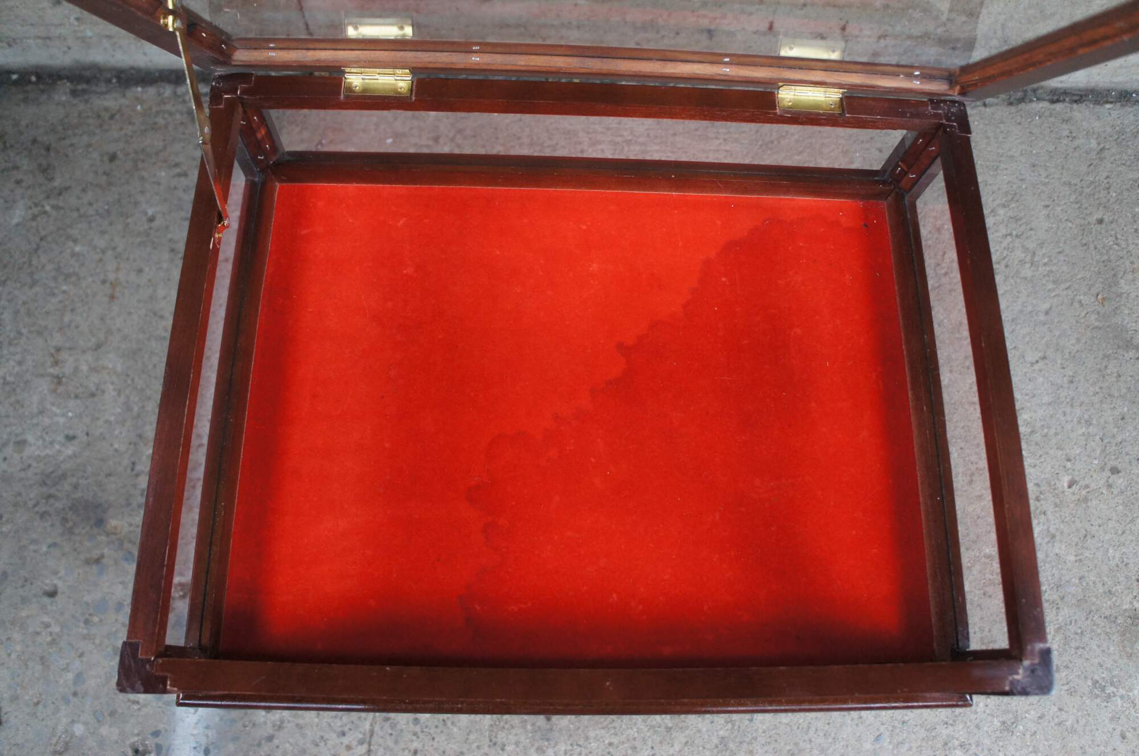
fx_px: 853
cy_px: 378
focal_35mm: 27
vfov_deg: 47.8
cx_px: 570
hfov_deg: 67.5
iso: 1600
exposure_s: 1/100
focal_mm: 18
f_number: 3.5
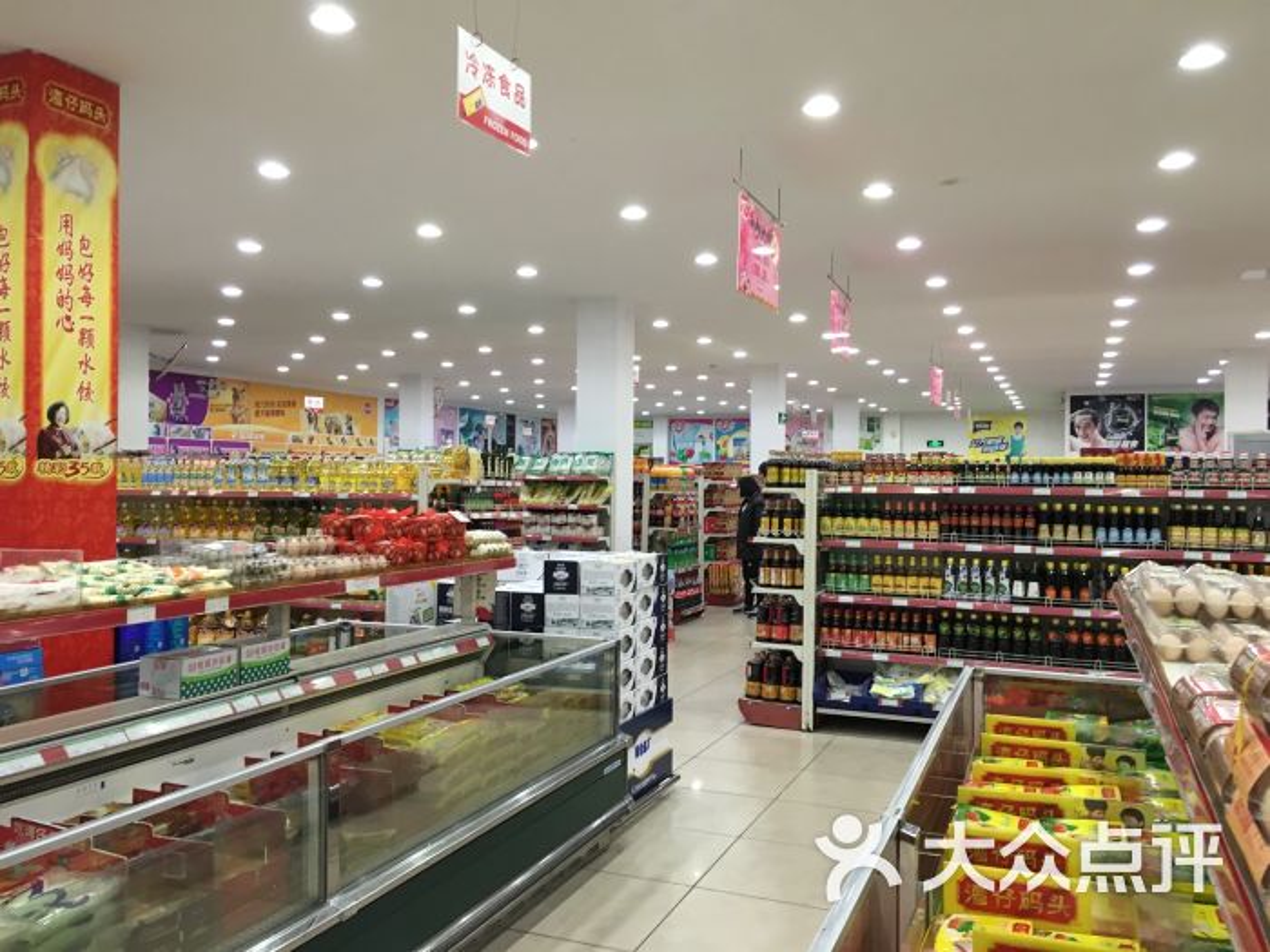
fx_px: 1064
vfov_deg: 48.2
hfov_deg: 61.7
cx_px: 635
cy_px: 476
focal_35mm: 29
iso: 80
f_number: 2.2
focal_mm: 4.15
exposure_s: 1/33
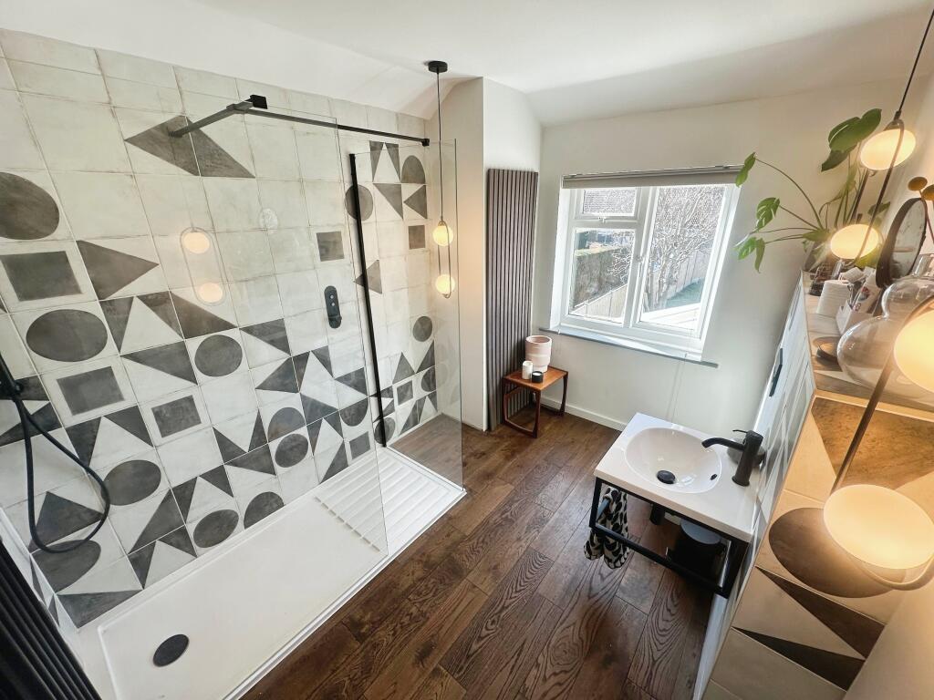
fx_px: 378
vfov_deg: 85.7
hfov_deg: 102.1
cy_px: 350
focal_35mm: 14
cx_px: 467
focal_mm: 2.22
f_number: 2.2
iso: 40
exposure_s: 1/107
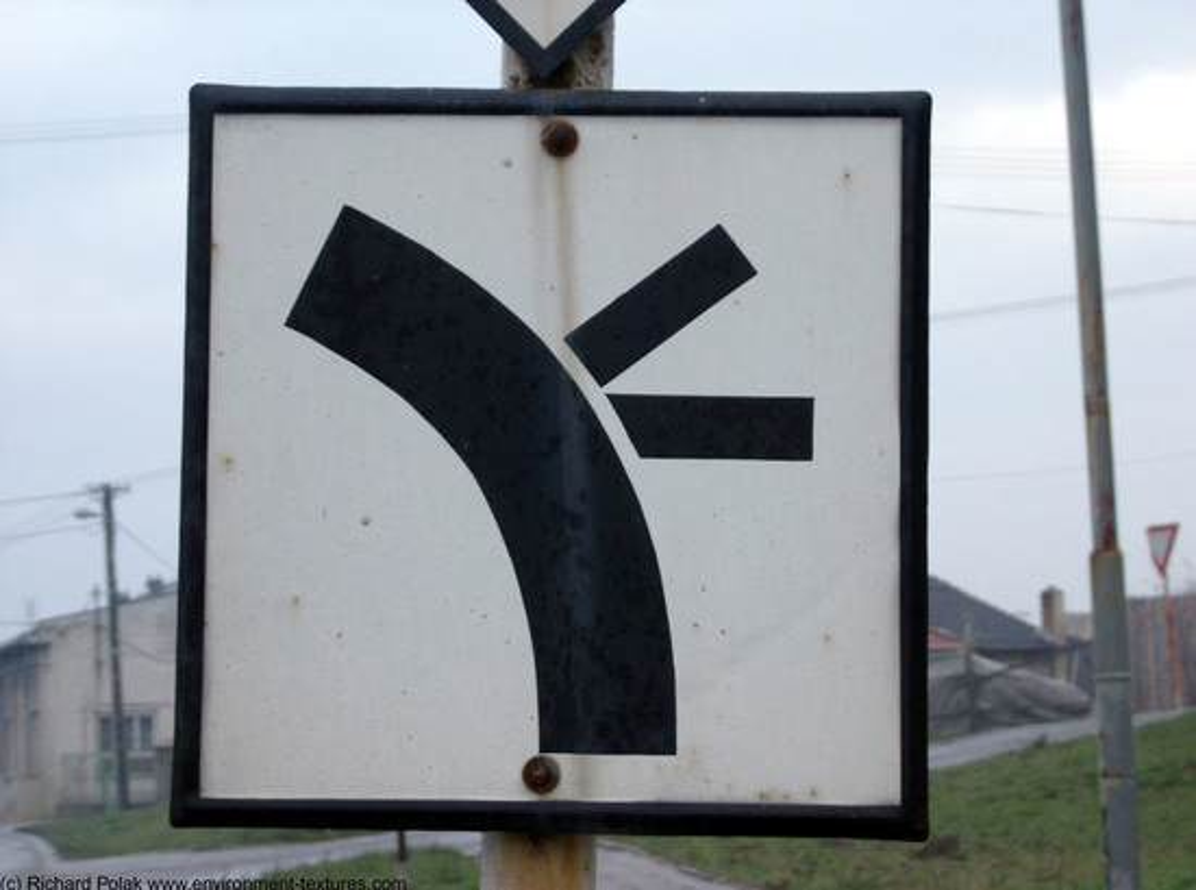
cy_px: 445
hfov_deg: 17.6
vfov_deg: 13.2
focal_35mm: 112
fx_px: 3858
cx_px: 598
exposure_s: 1/125
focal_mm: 22.8
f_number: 4.8
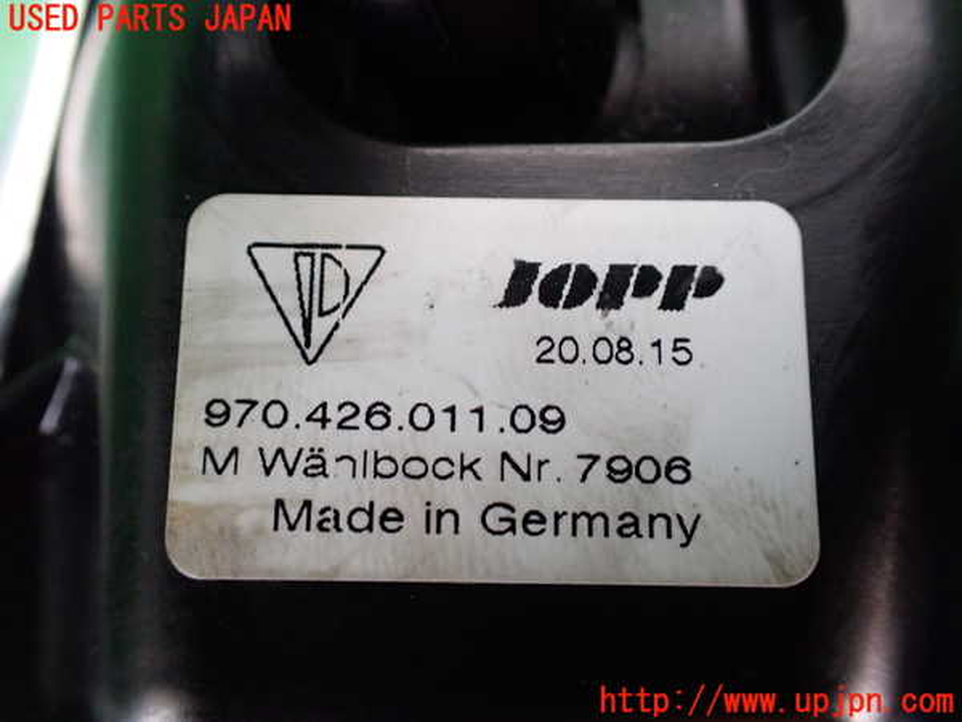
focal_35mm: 30
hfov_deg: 60.0
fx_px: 834
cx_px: 481
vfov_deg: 46.8
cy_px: 361
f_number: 2.3
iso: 800
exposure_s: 1/60
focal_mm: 5.4
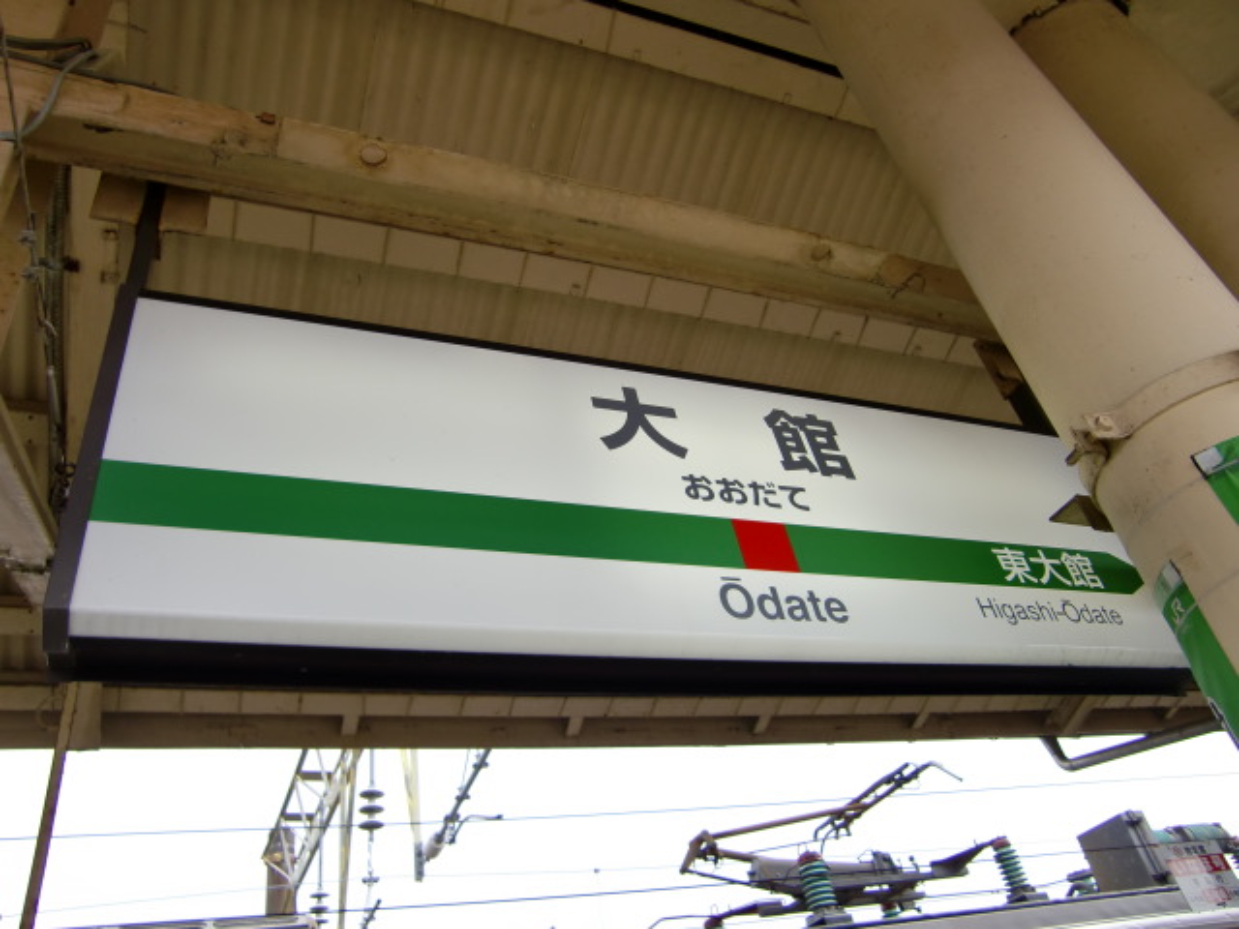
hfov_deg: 63.4
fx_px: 1002
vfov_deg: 49.7
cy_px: 464
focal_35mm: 28
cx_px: 620
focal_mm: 4.9
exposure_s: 1/320
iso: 64
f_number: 2.6
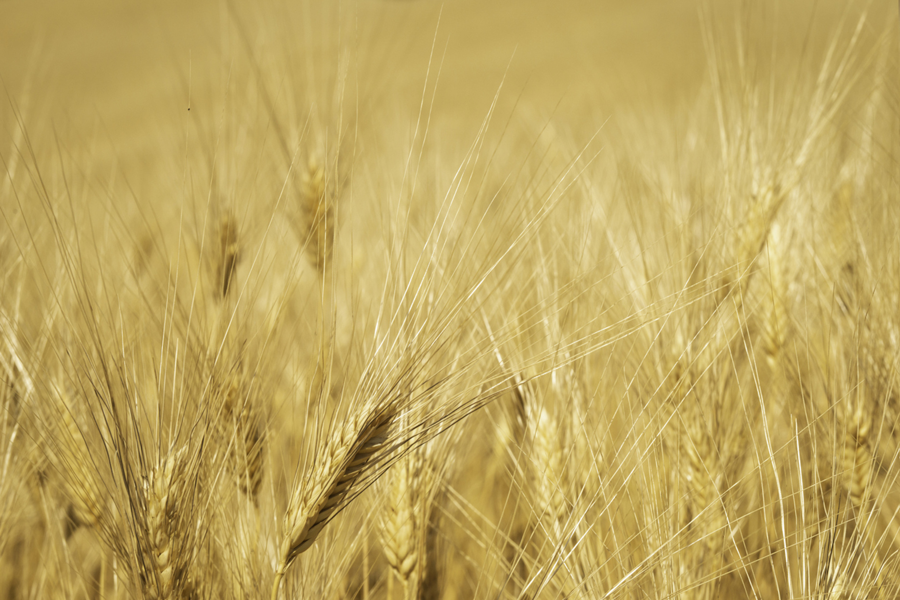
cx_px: 450
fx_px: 3250
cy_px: 300
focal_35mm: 130
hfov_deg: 15.8
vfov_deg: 10.5
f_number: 19
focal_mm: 130
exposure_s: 1/90
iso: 400
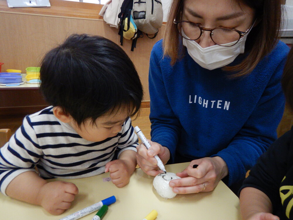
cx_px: 146
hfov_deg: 71.6
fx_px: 203
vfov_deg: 56.8
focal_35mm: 24
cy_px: 110
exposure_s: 1/30
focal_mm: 4.3
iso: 140
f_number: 2.8
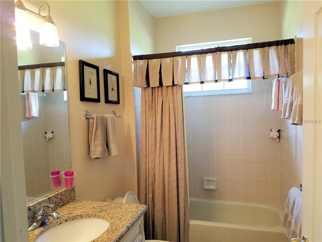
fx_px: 242
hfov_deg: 67.3
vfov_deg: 53.1
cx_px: 161
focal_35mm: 26
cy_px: 121
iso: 200
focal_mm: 4.2
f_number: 1.7
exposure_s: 1/60
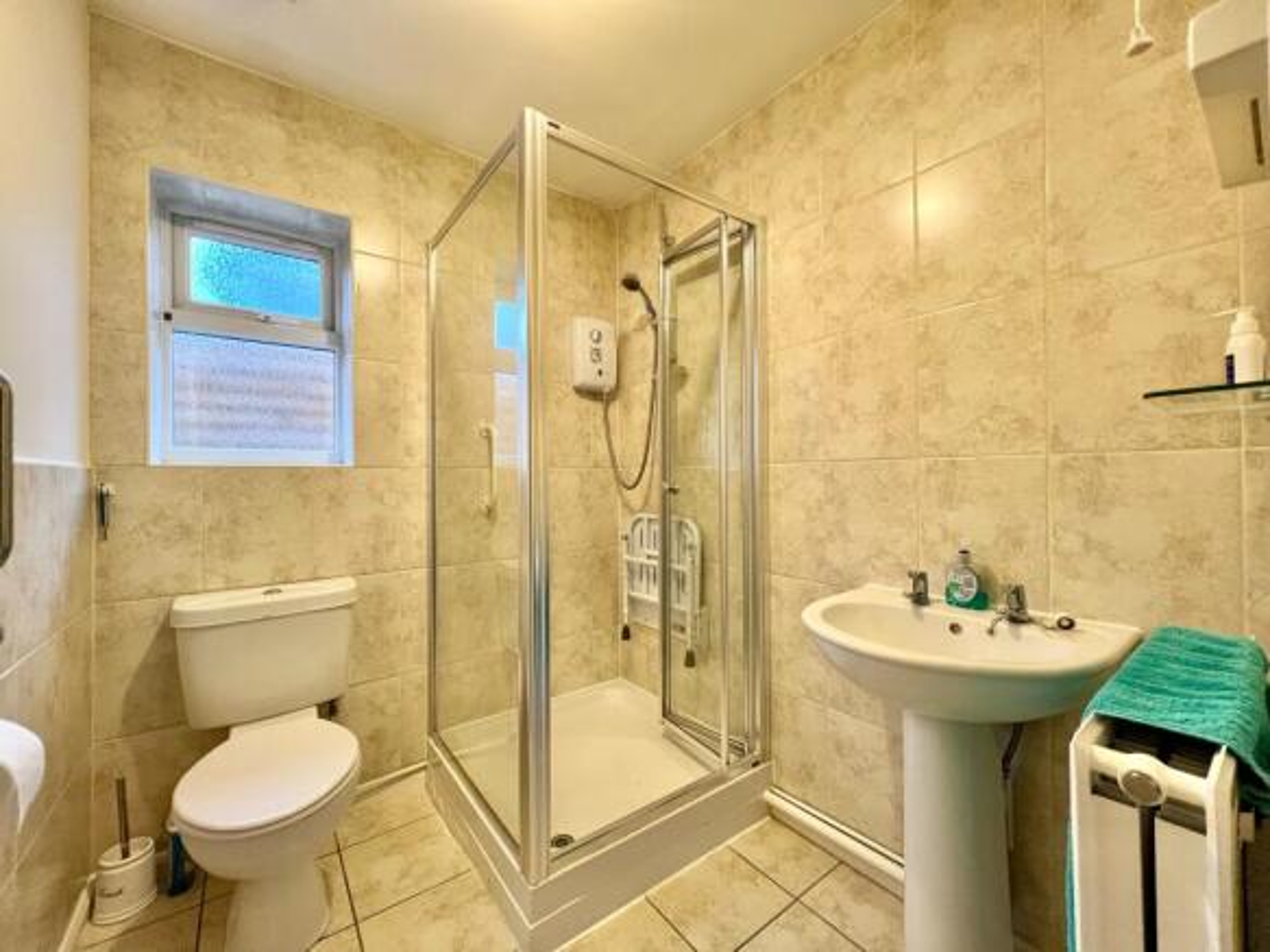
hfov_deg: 106.2
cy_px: 476
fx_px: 477
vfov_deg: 89.9
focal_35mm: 13
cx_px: 635
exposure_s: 1/100
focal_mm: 1.57
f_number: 1.8
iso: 250
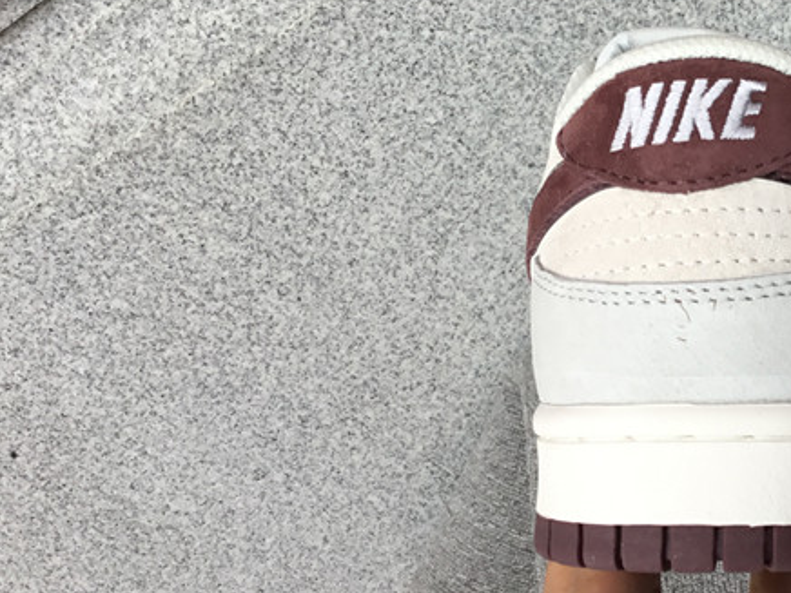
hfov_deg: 28.6
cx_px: 773
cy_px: 179
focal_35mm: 64
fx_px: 1462
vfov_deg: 22.8
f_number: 2.4
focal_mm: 3.3
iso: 25
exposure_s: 1/100
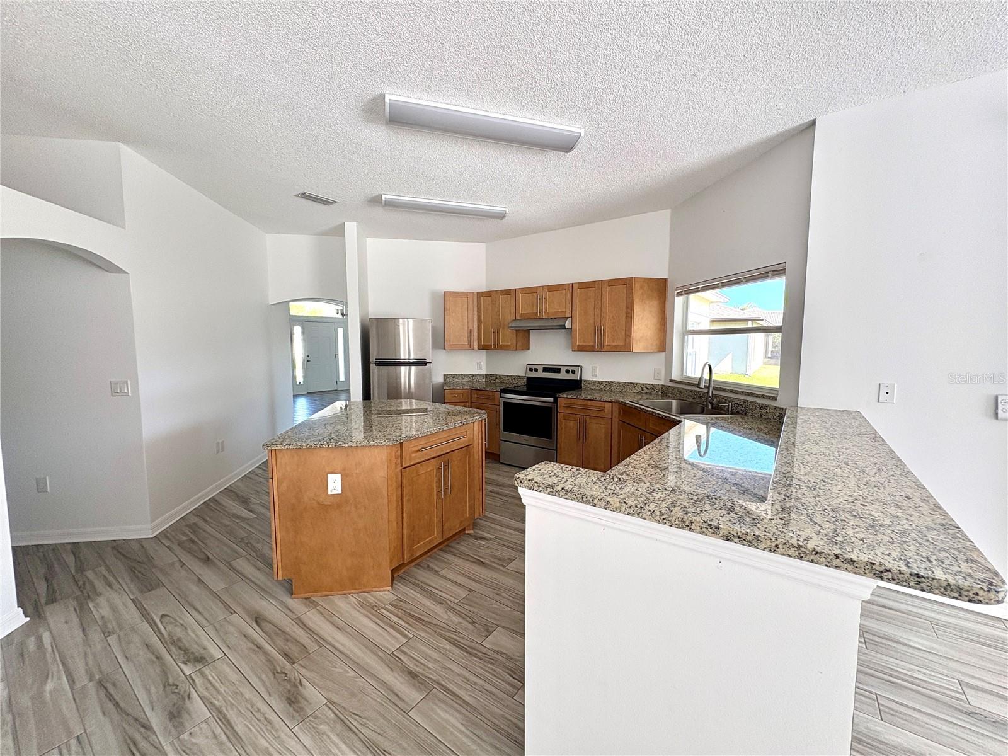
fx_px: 408
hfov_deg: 102.1
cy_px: 378
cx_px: 504
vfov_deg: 85.7
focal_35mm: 14
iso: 100
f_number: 2.2
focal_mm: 2.22
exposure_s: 1/140
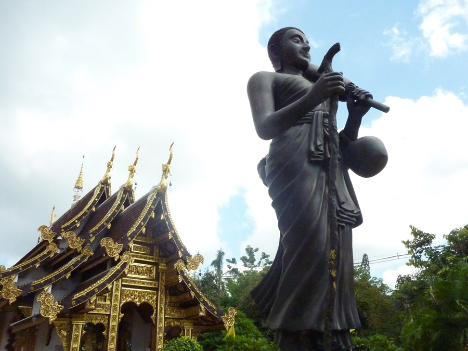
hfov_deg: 61.7
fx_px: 392
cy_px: 176
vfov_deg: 48.2
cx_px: 234
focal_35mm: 29
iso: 800
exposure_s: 1/2000
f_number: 6.3
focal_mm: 4.7
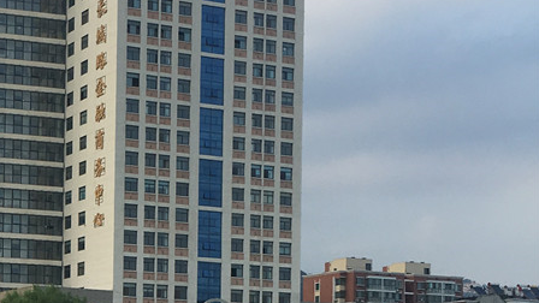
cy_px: 389
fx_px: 1343
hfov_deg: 21.5
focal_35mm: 94
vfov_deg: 12.5
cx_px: -59
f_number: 2.2
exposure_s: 1/549
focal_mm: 4.15
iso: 25
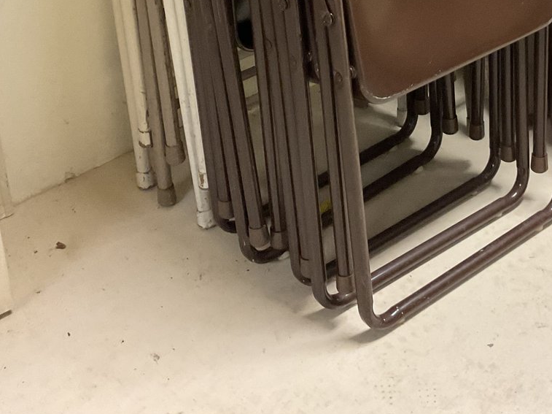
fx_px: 924
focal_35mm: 58
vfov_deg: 24.2
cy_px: 8
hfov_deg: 32.8
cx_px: 388
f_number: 1.8
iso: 250
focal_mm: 3
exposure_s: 1/60
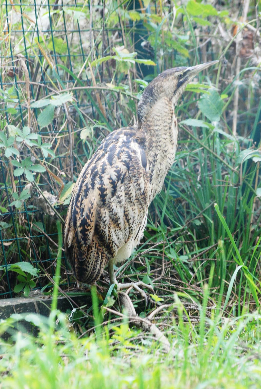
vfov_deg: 9.1
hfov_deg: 6.1
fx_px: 2440
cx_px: 130
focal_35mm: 225
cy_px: 194
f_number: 6.3
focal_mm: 150
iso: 1000
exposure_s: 1/160
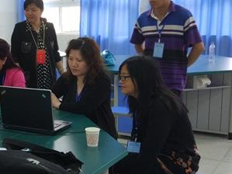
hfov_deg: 31.0
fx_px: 402
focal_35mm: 60
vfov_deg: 24.4
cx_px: 31
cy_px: 99
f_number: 2
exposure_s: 1/25
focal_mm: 4.26
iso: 411
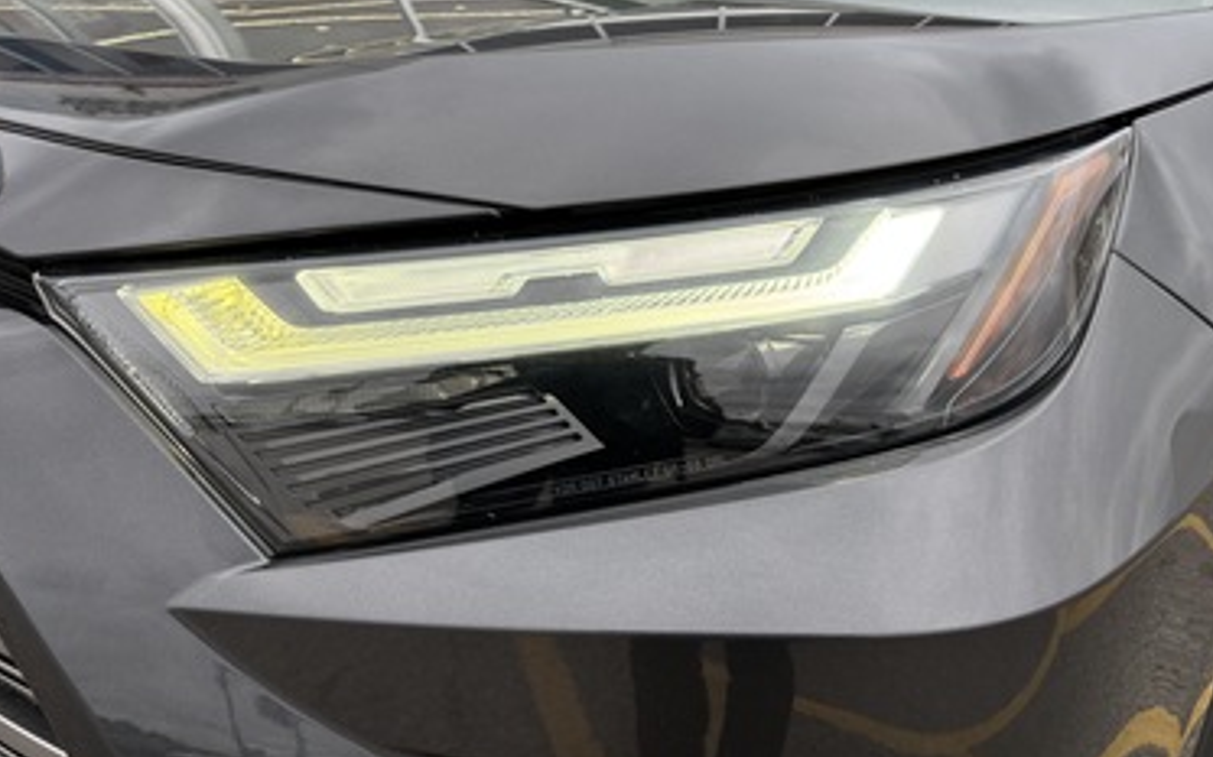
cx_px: 563
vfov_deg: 40.2
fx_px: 1025
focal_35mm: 31
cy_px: 265
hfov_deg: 61.2
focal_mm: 5.96
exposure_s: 1/456
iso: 50
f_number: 1.6
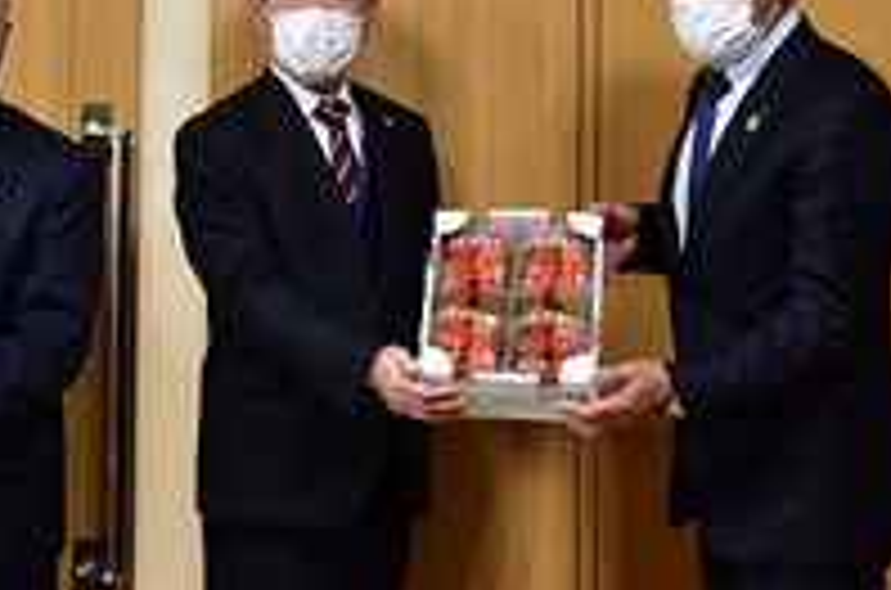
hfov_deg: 23.6
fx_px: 2099
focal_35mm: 85
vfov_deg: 15.8
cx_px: 171
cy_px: 81
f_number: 4
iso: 900
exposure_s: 1/50
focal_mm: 28
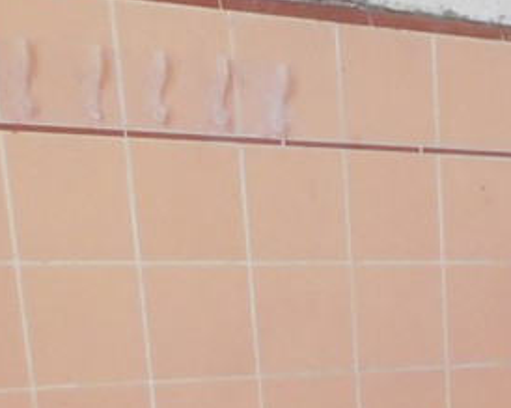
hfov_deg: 21.5
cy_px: 700
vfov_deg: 15.9
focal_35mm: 84
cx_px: 574
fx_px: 1270
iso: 400
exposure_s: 1/8
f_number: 3
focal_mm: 4
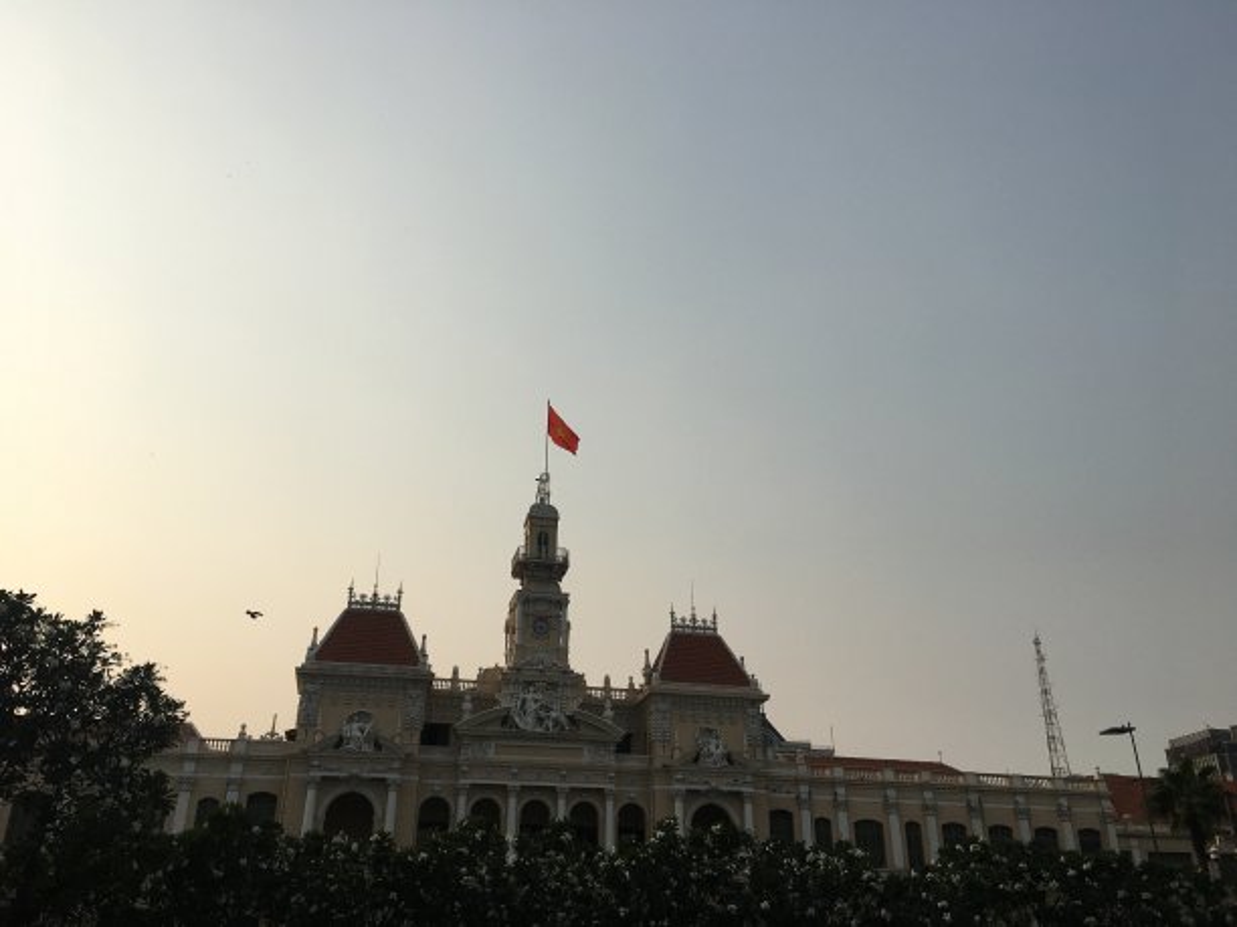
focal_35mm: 29
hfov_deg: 61.7
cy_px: 464
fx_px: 1036
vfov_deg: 48.2
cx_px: 618
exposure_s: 1/3077
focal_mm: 4.15
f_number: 2.2
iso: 25
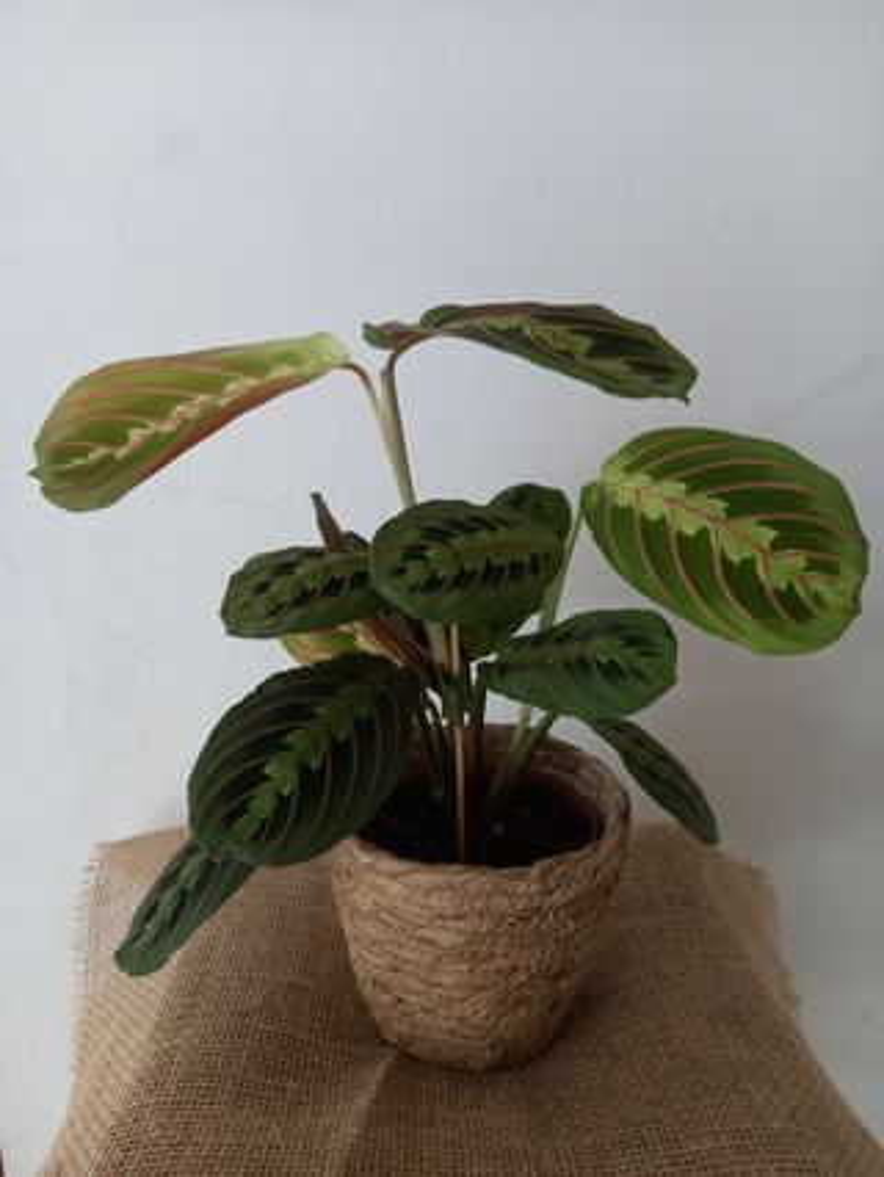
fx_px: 850
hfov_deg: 54.9
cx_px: 442
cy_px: 588
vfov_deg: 69.4
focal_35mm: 25
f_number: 2
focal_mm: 4.6
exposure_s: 1/33.3
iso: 250
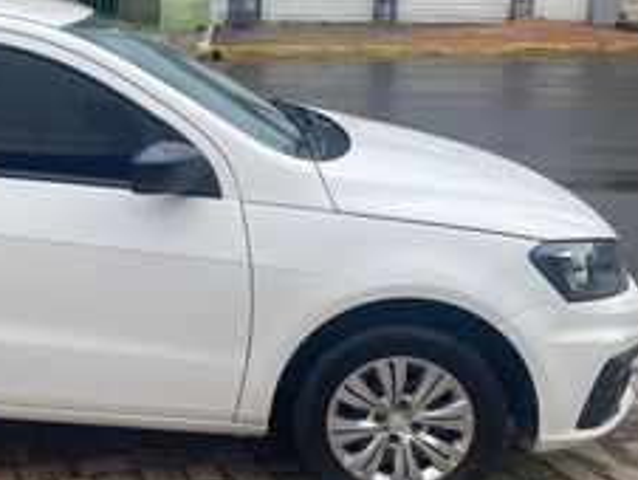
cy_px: 158
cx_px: 37
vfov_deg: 26.9
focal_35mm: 54
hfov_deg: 33.2
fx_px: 996
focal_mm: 4.25
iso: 32
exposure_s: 1/782
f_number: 1.8
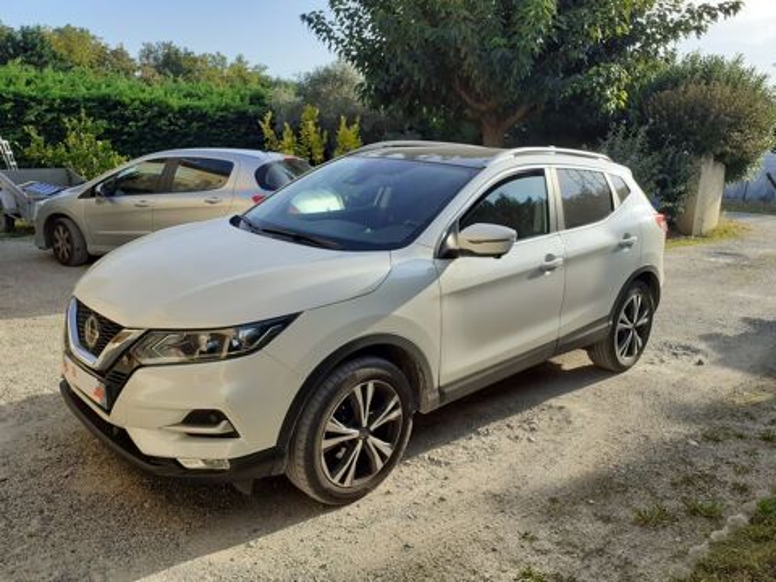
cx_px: 388
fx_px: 605
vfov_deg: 51.4
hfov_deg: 65.3
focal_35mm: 27
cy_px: 291
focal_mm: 3.6
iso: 40
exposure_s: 1/612
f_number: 1.9
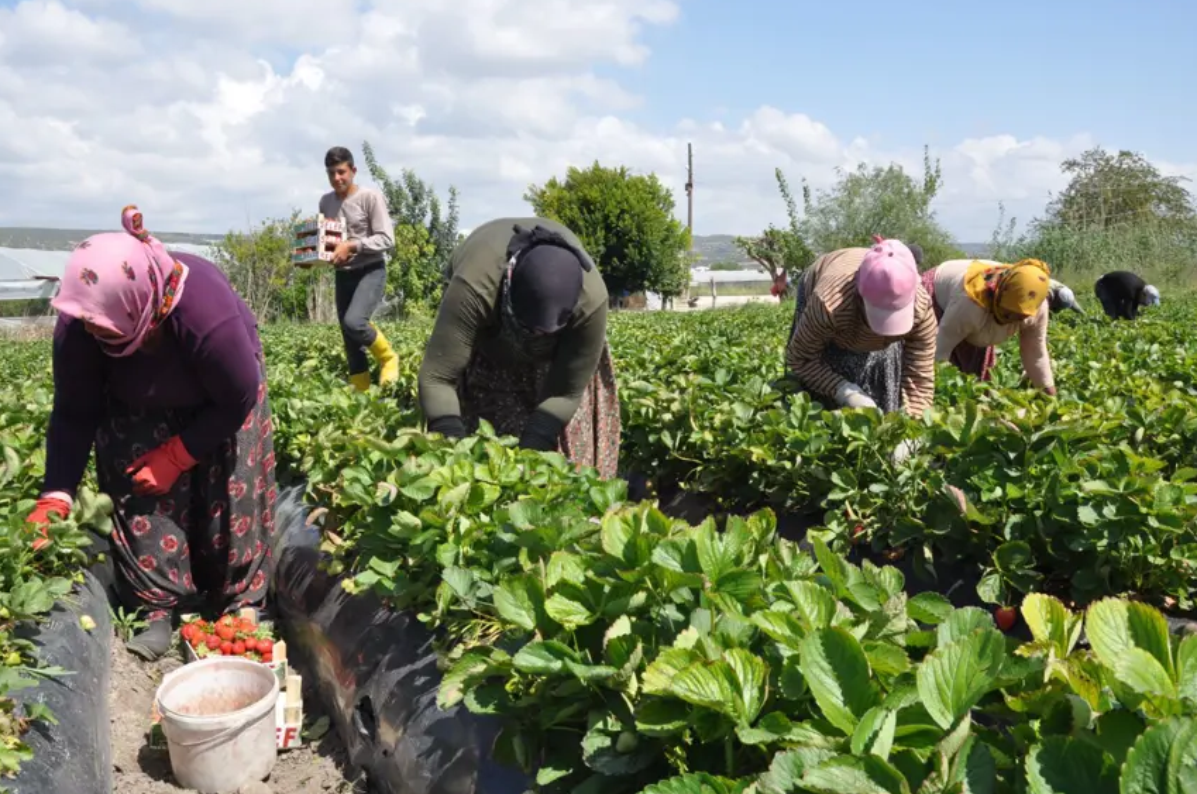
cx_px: 584
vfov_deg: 46.2
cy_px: 392
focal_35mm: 28
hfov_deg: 65.6
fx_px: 929
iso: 200
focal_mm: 18
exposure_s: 1/160
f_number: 13
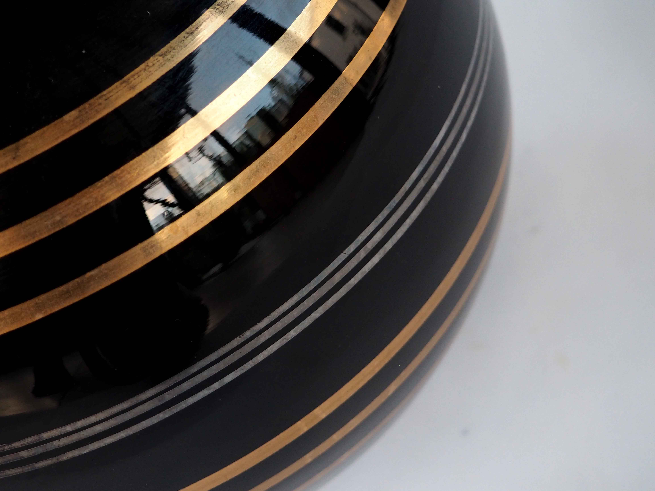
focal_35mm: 72
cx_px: 328
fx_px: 1362
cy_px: 246
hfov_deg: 27.0
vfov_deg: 20.4
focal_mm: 36
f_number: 5.3
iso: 1600
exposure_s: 1/80
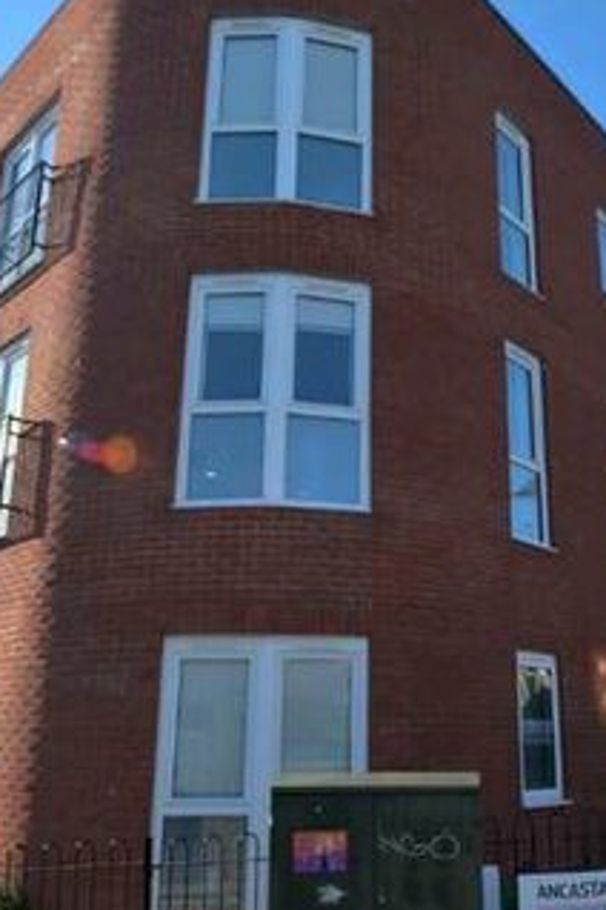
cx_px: 412
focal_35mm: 33
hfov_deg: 39.4
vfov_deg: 57.0
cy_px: 524
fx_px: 833
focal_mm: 15
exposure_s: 1/200
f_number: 7.1
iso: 100
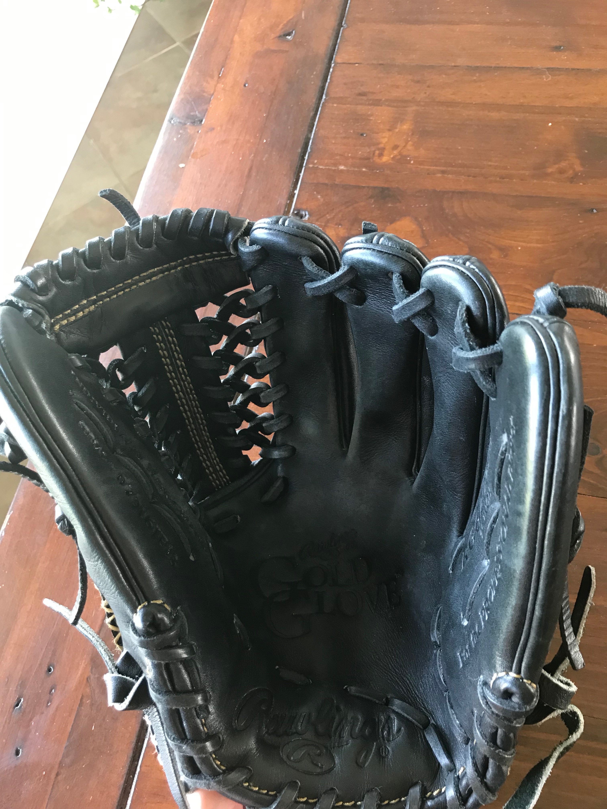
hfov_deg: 49.7
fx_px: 655
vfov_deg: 63.4
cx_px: 304
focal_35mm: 28
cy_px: 404
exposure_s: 1/17
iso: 40
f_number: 1.8
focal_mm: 3.99
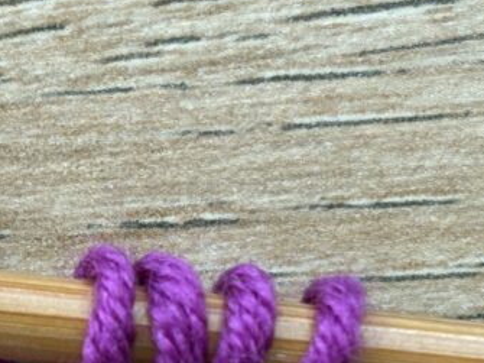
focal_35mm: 159
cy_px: 351
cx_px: 43
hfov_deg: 12.3
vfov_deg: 9.3
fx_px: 2222
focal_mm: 5.96
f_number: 1.6
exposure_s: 1/59
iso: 160
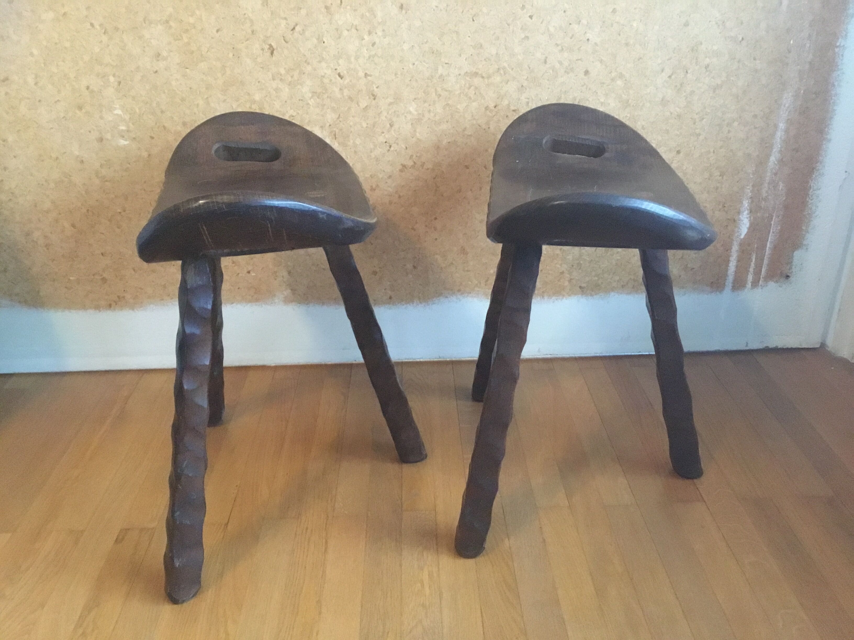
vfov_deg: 45.4
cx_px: 427
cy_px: 320
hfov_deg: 58.4
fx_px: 765
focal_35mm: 31
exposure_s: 1/17
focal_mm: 3.3
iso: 400
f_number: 2.4
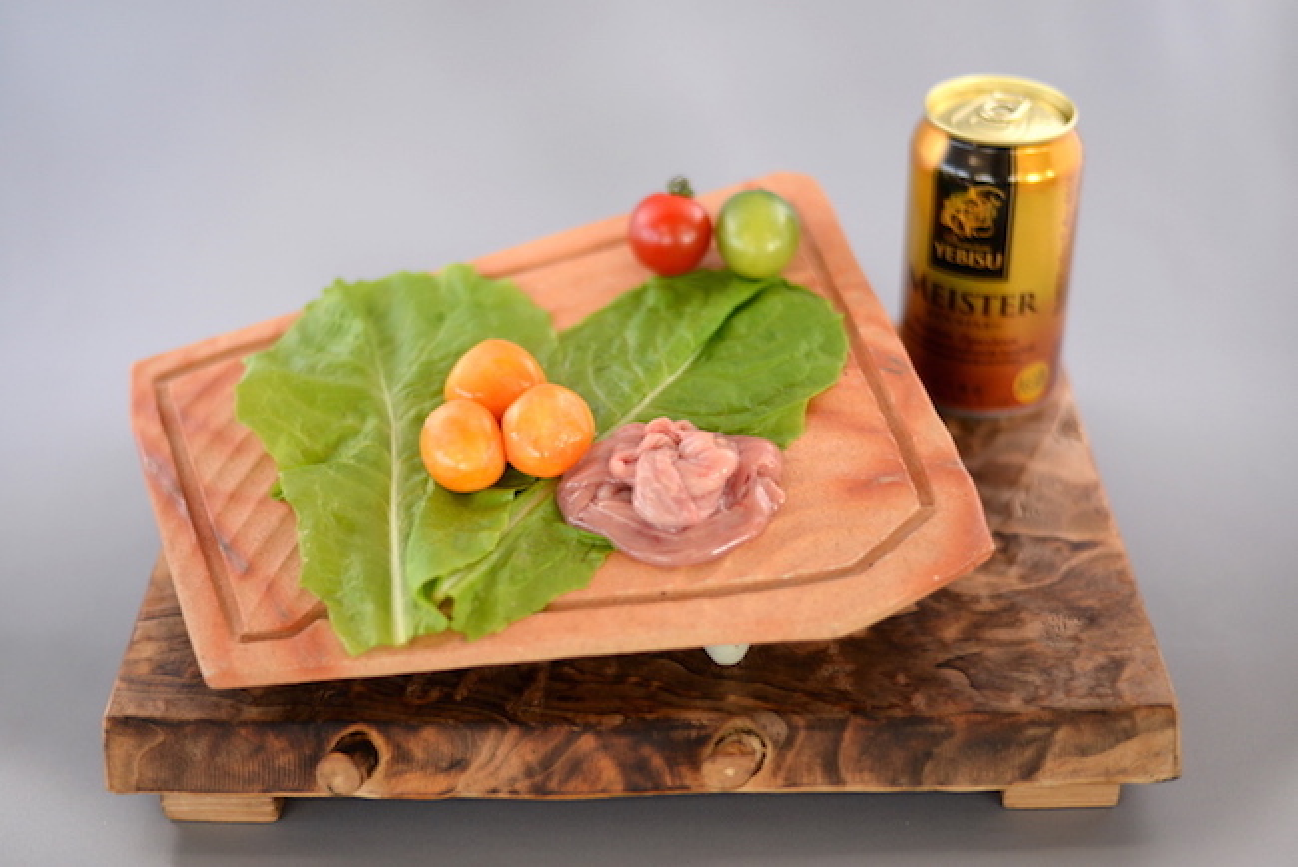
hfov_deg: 39.6
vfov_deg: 27.0
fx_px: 1803
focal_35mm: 50
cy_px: 434
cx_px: 649
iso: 1000
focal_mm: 50
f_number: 1.8
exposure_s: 1/2000
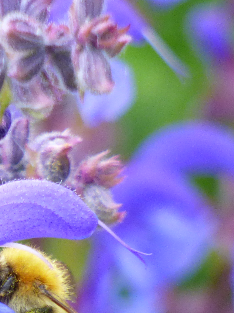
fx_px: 14205
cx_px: -99
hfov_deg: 0.9
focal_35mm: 1576
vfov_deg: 1.3
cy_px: 231
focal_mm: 81.68
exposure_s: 1/160
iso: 250
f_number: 5.6
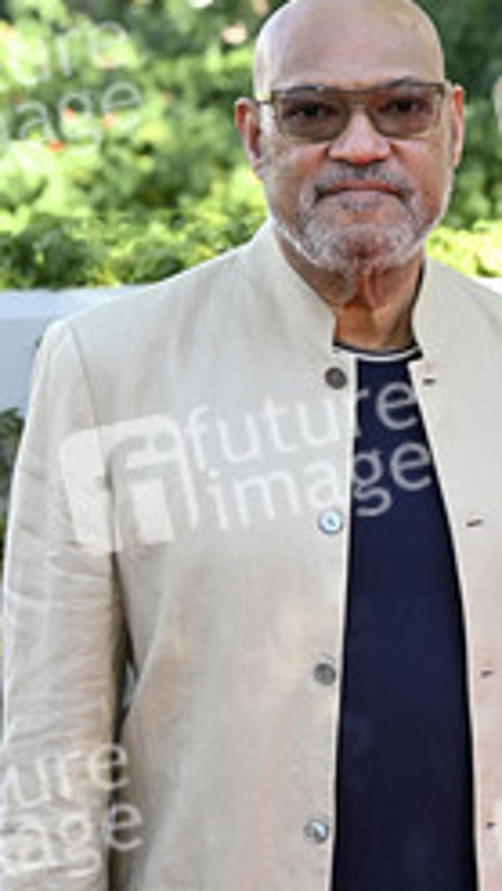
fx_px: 3004
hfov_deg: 9.5
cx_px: 350
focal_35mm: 127
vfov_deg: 16.8
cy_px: 649
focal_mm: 75
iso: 640
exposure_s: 1/320
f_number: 5.6
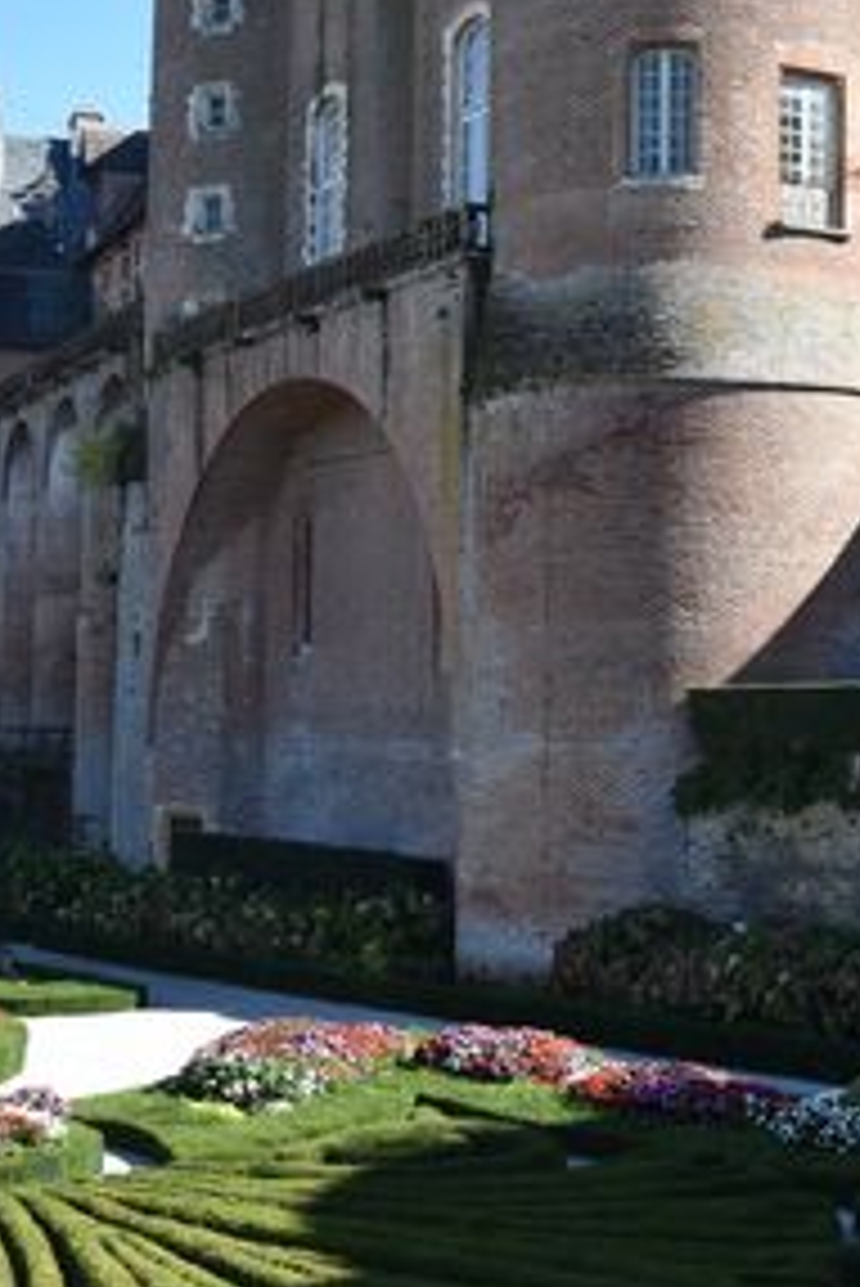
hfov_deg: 20.5
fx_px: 2362
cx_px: 646
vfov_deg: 30.3
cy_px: 436
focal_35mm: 66
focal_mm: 18
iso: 220
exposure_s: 1/250
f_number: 8
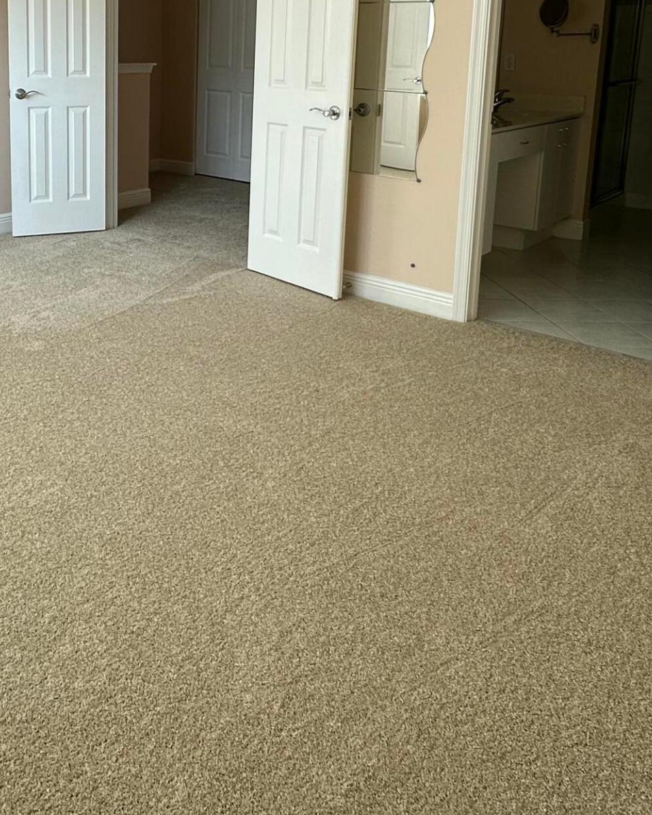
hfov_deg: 42.7
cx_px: 139
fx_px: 796
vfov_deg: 51.2
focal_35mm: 33
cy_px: 174
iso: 50
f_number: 2.2
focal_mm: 2.22
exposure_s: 1/99
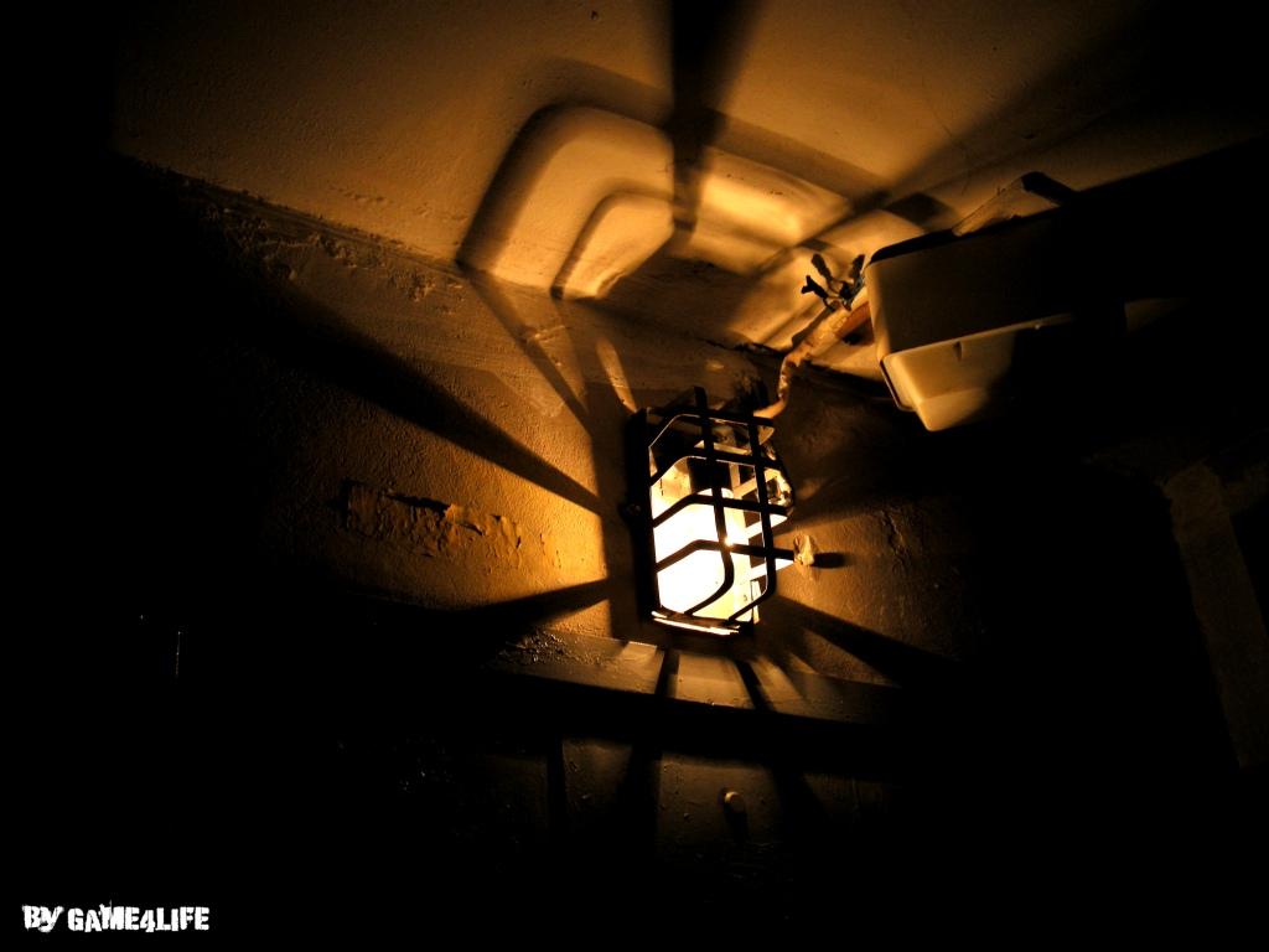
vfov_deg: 38.7
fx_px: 1356
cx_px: 634
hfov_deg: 50.1
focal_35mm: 37
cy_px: 476
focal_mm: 7.9
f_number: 2.8
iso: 92
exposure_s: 1/60
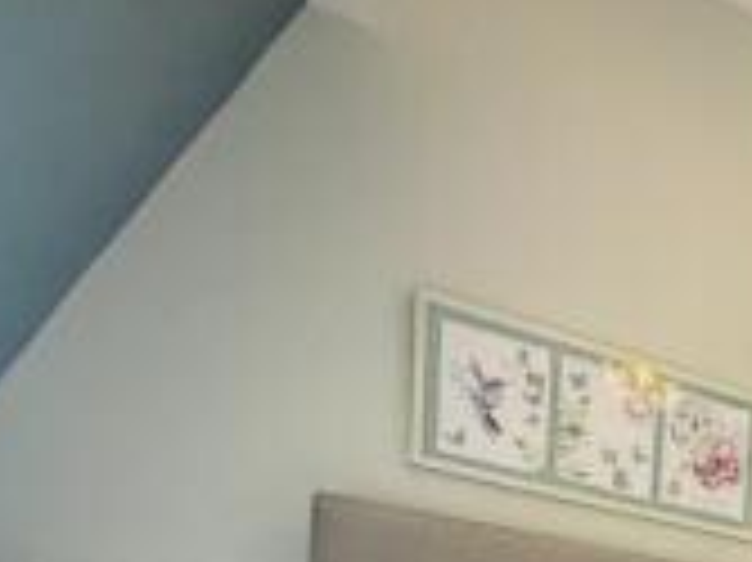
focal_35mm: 49
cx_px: 970
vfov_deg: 23.4
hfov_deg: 30.8
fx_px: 1064
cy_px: 856
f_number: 2.2
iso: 320
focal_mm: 2.22
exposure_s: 1/99
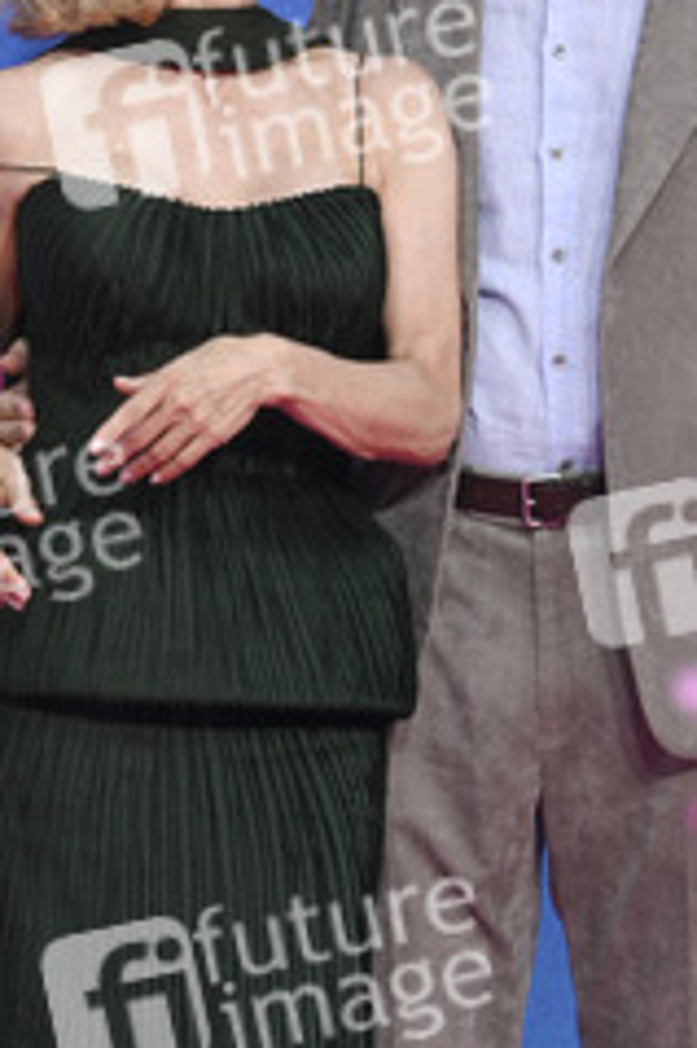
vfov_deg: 7.3
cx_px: 395
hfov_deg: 4.8
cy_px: 324
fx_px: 8259
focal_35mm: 284
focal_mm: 170
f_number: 6.3
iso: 250
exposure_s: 1/250
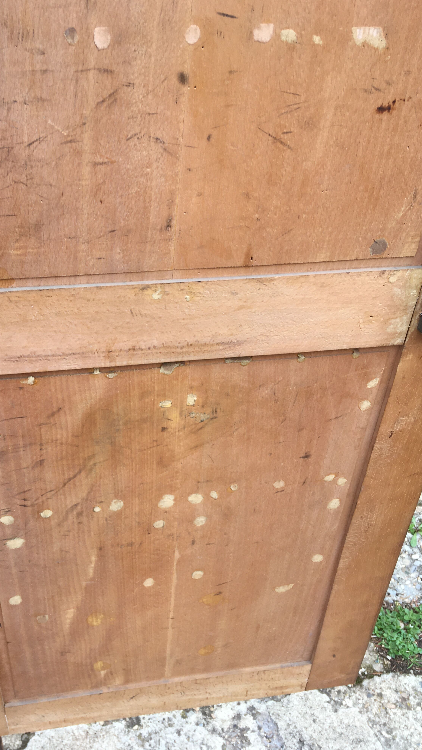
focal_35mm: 32
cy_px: 372
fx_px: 637
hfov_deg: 36.3
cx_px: 144
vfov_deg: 61.0
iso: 25
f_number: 2.2
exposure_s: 1/162
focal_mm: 4.15
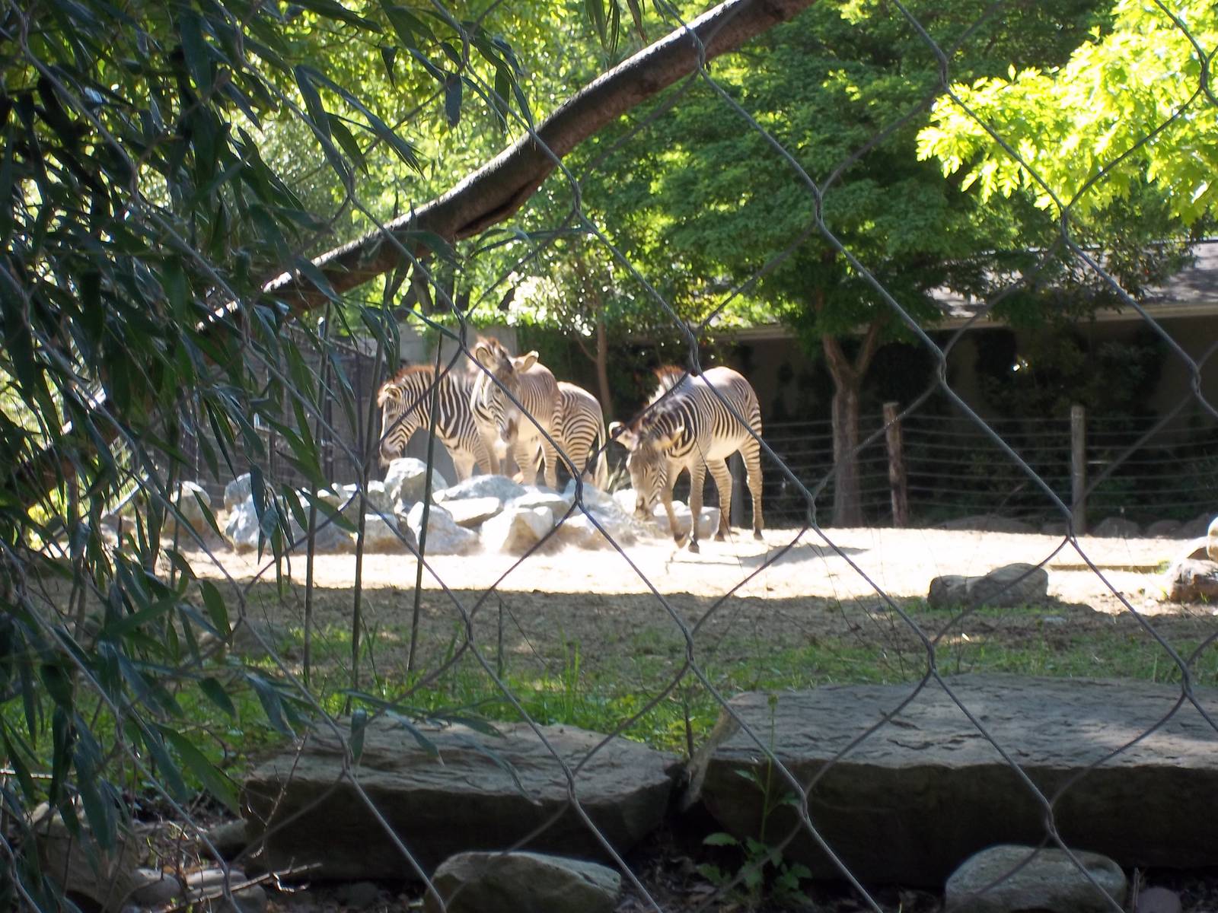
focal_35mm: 108
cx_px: 609
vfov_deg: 13.7
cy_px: 456
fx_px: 3800
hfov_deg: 18.2
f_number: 5.6
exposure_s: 1/60
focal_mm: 19.5
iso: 80
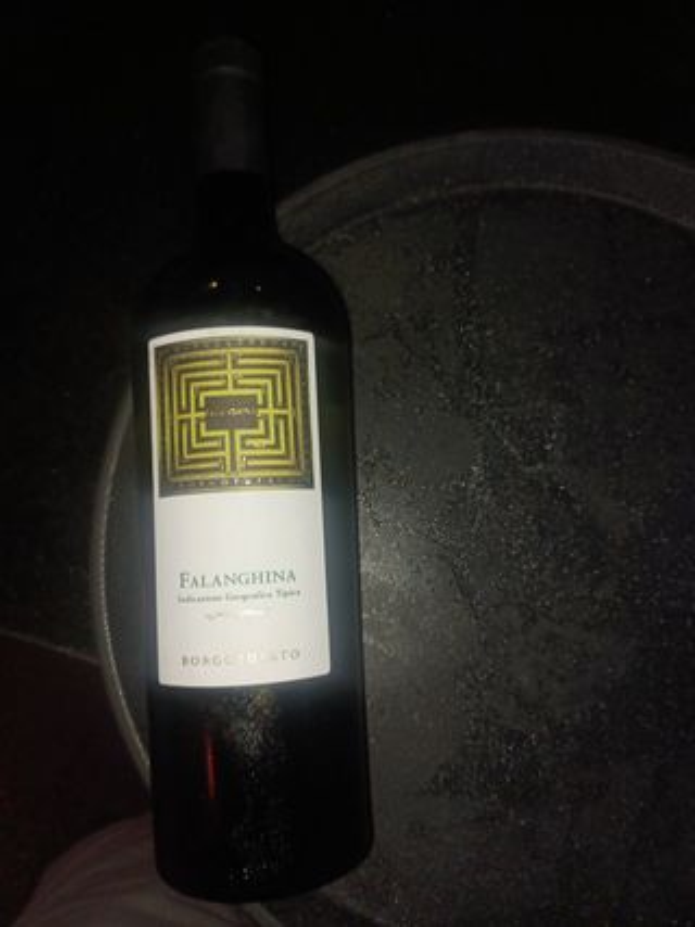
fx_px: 670
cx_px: 348
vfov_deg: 69.4
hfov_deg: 54.9
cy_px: 464
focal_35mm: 25
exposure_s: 1/50
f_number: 1.8
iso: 100
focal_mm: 4.6
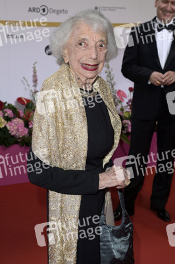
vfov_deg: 34.5
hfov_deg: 23.3
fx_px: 424
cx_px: 88
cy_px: 132
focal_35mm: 58
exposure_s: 1/250
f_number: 6.3
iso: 640
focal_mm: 58
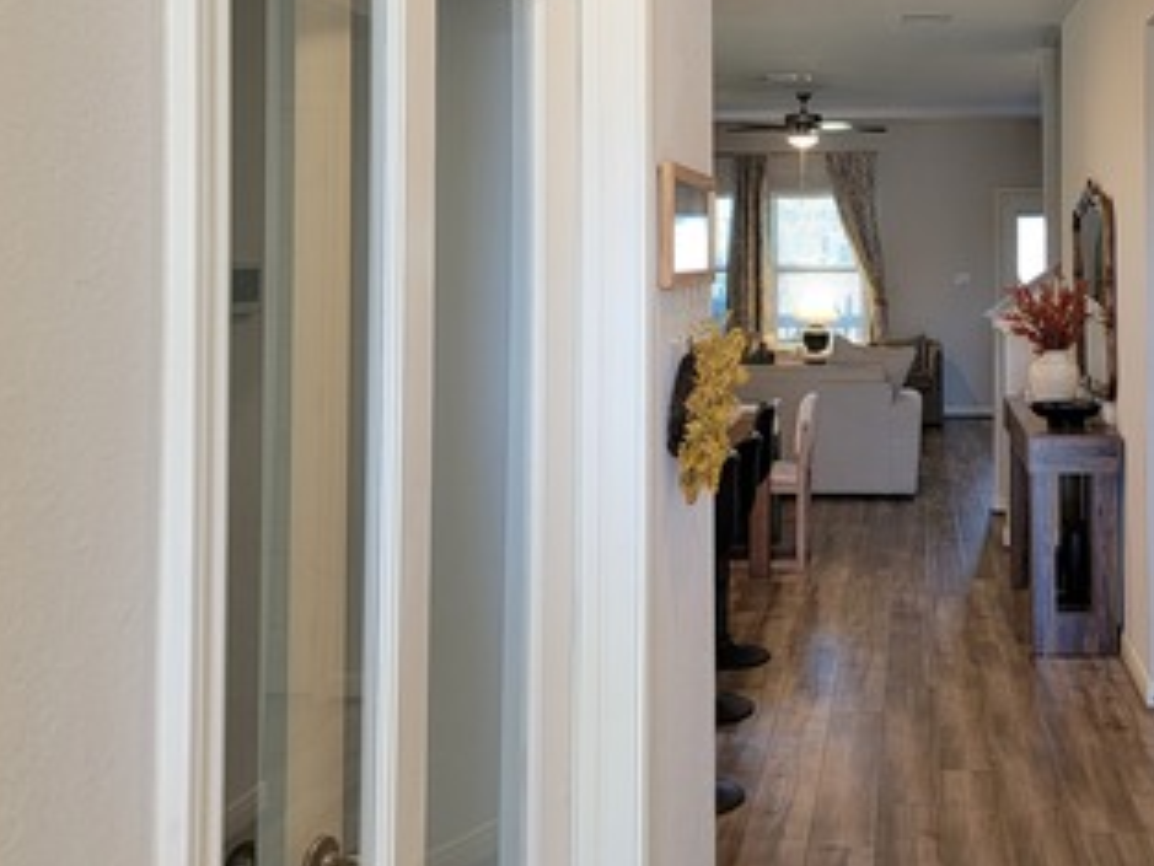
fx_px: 1634
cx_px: 793
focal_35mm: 49
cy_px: 221
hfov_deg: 38.3
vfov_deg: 29.3
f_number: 1.8
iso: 125
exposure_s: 1/120
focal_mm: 6.7
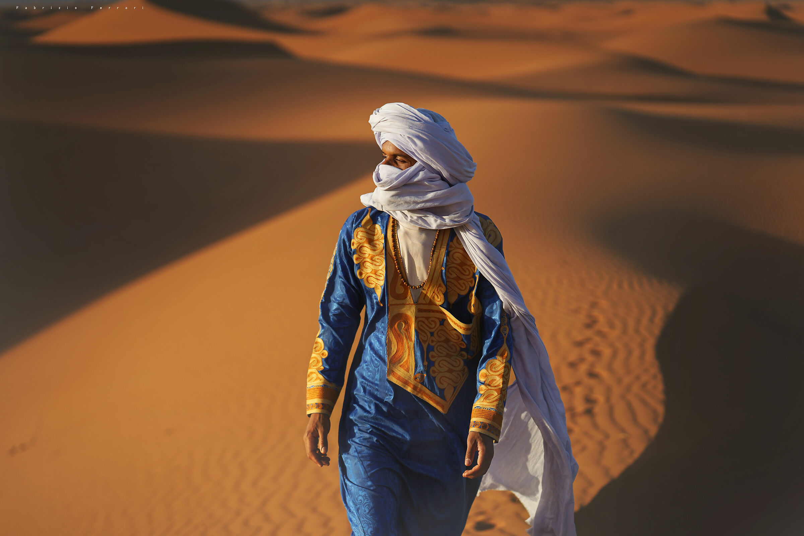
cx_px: 402
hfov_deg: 23.9
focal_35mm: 85
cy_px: 268
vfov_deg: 16.1
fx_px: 1898
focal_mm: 85
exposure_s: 1/1600
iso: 64
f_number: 2.2
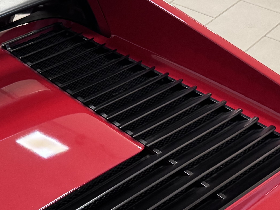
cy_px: 185
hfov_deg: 27.5
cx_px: -9
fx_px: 534
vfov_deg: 21.8
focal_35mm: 66
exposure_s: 1/33
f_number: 1.78
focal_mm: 6.76
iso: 640
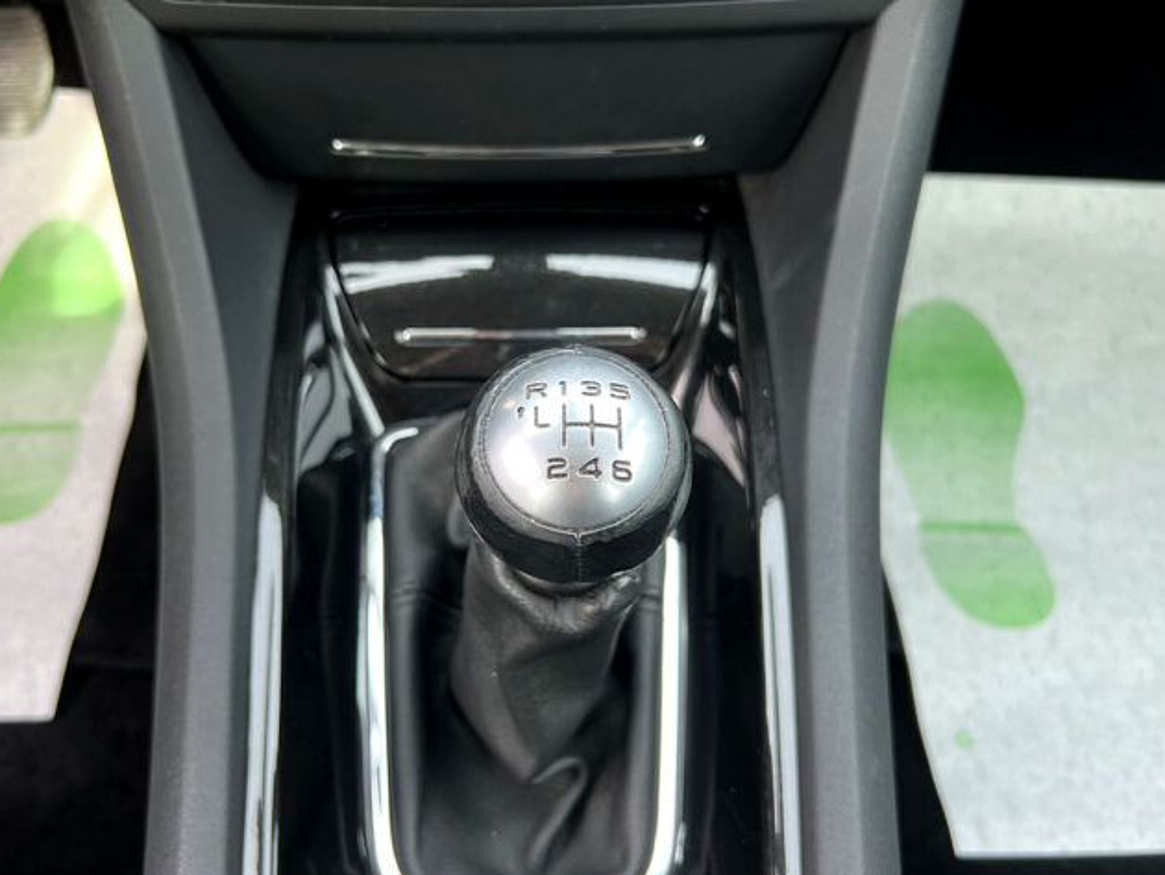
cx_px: 534
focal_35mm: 33
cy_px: 392
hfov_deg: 55.3
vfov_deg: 42.9
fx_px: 1111
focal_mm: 5.7
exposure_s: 1/121
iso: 40
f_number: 1.5
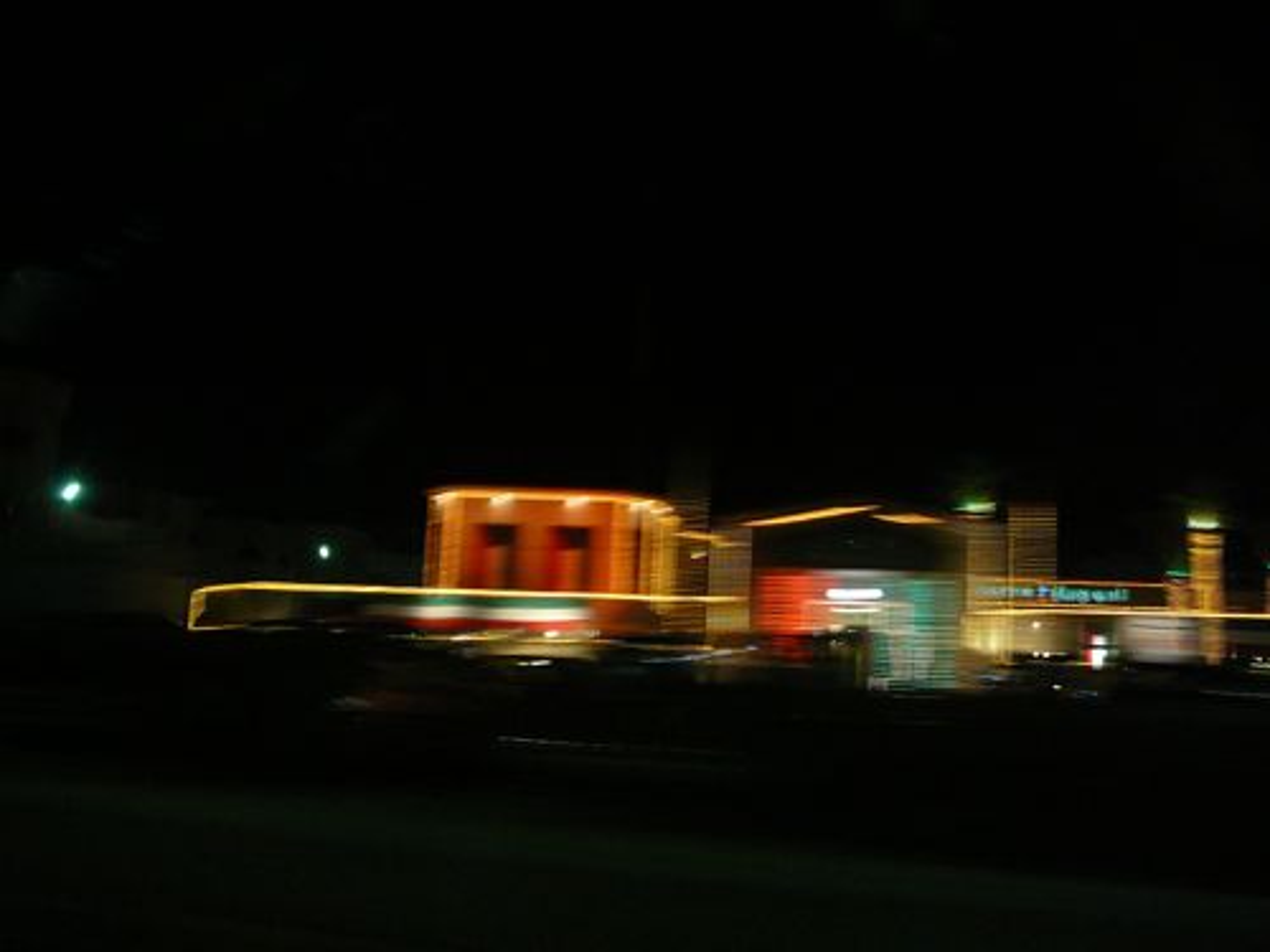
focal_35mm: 35
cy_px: 476
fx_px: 1284
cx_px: 635
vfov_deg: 40.7
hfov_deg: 52.6
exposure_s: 1/8
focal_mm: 5.2
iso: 200
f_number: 2.8
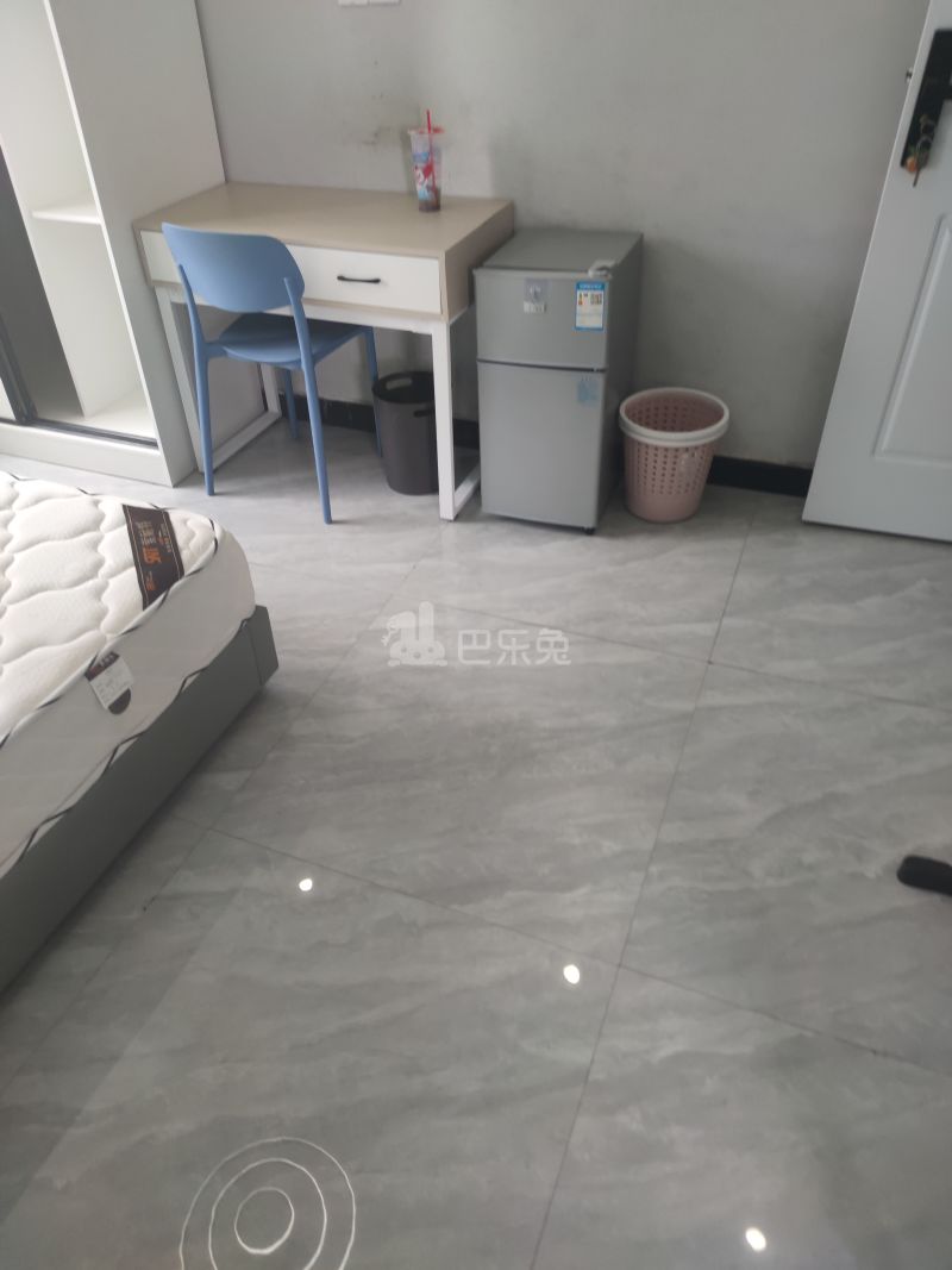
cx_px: 476
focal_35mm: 24
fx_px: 880
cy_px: 635
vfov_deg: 71.6
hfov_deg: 56.8
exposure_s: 1/100
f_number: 1.69
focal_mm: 6.72
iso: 168
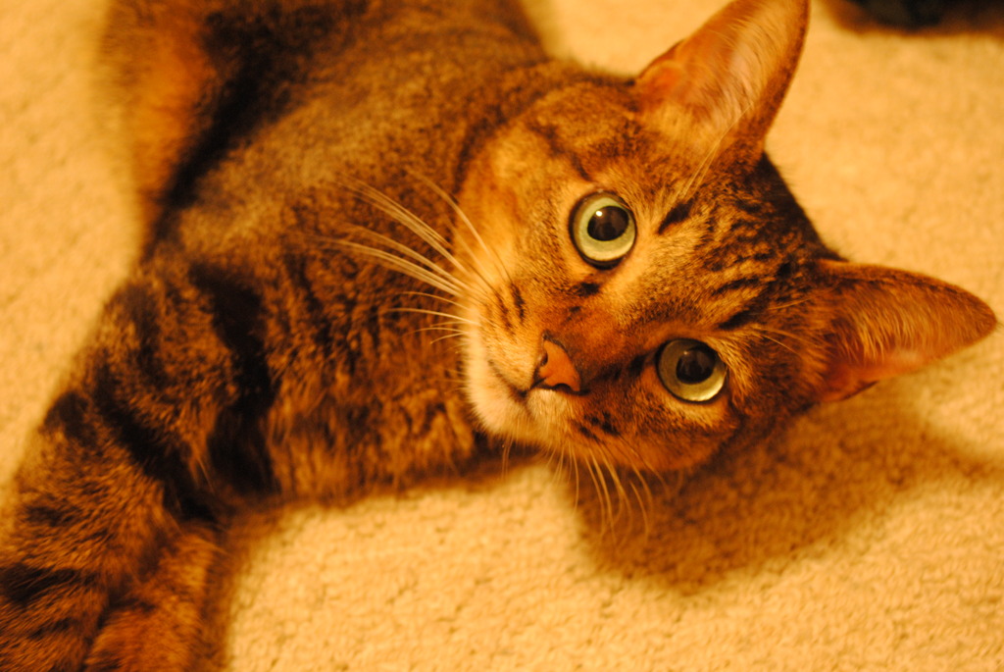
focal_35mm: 60
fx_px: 1675
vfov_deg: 22.7
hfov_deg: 33.4
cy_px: 336
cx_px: 502
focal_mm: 40
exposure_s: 1/13
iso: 800
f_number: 5.3
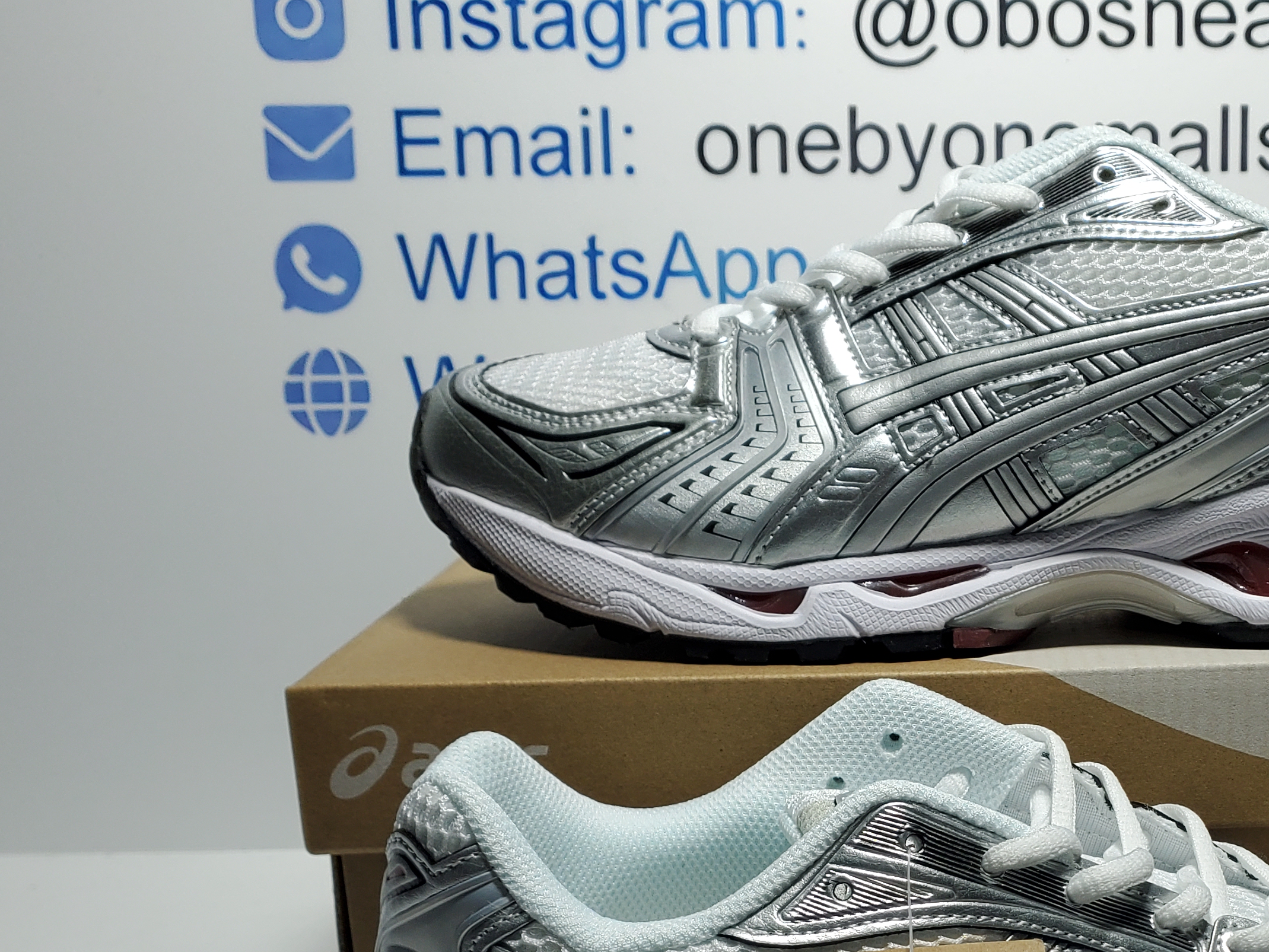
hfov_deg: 37.5
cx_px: 1017
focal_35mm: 49
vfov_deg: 28.8
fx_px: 1797
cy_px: 811
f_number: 1.5
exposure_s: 1/720
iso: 50
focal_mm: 4.3
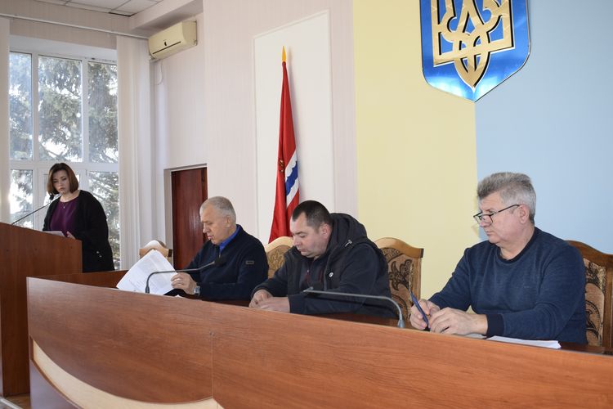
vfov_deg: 33.0
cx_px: 306
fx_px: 690
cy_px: 204
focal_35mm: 40
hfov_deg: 47.9
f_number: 5.6
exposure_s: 1/125
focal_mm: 27
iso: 450
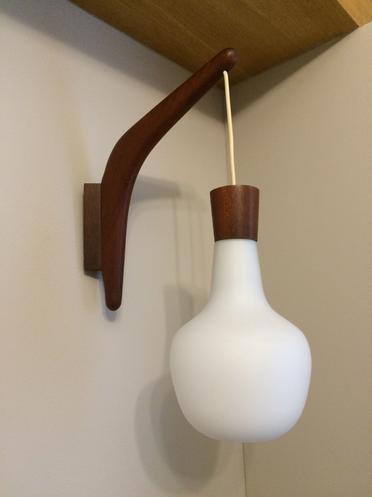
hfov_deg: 48.2
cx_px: 186
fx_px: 416
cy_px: 248
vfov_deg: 61.7
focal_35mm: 29
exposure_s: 1/20
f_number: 2.2
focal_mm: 4.15
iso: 320
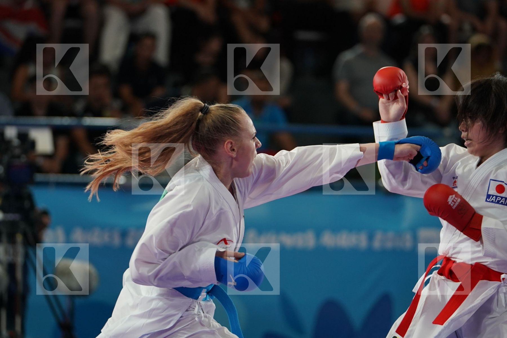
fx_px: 3126
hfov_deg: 9.3
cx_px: 254
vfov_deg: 6.2
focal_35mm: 222
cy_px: 169
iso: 1250
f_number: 2.8
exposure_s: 1/1000
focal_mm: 148
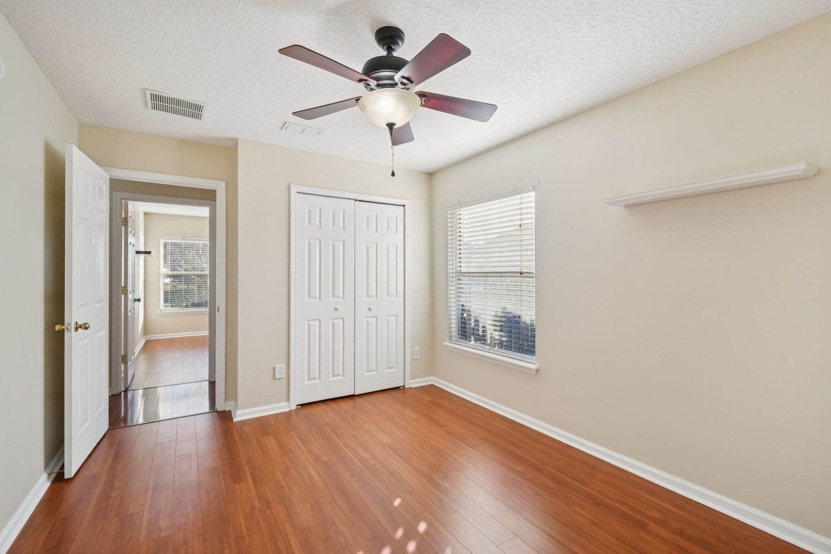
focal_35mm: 15
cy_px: 277
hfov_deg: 100.4
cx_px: 416
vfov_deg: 77.3
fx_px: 346
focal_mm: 10
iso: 400
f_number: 8
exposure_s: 1/80
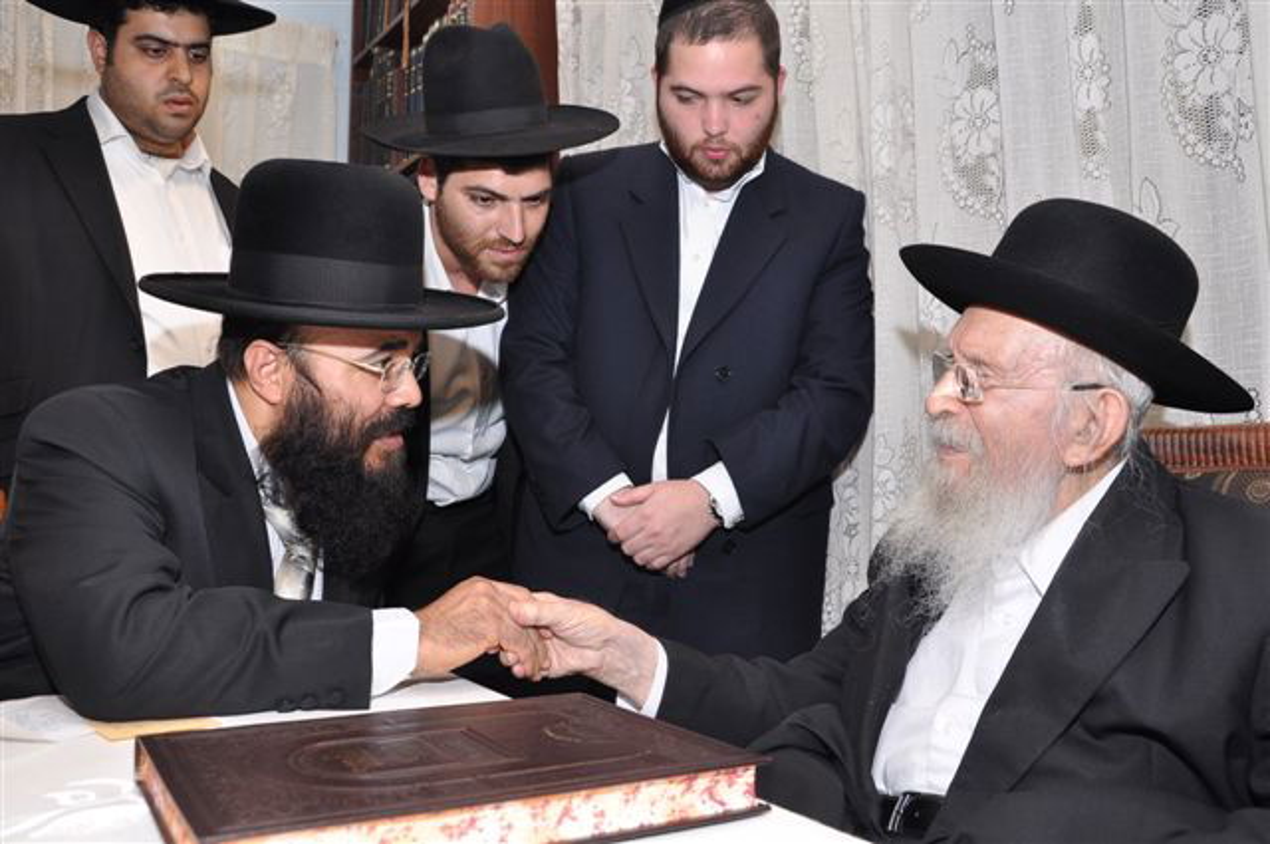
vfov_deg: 41.6
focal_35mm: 32
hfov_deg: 59.6
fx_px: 1110
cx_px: 635
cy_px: 422
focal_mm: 21
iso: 400
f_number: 6.3
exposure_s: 1/60
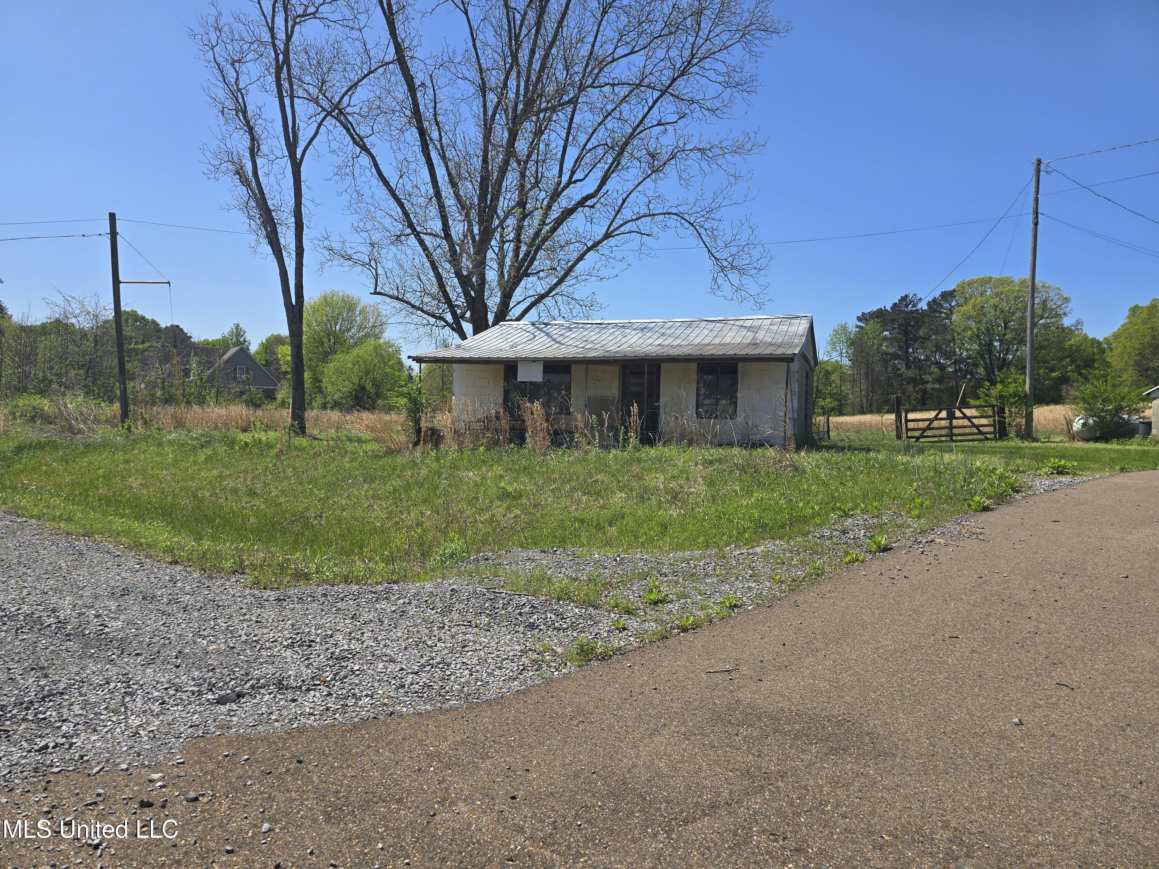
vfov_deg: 58.9
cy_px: 434
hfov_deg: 73.9
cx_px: 580
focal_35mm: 23
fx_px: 770
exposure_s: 1/890
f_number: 1.7
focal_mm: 6.3
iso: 12
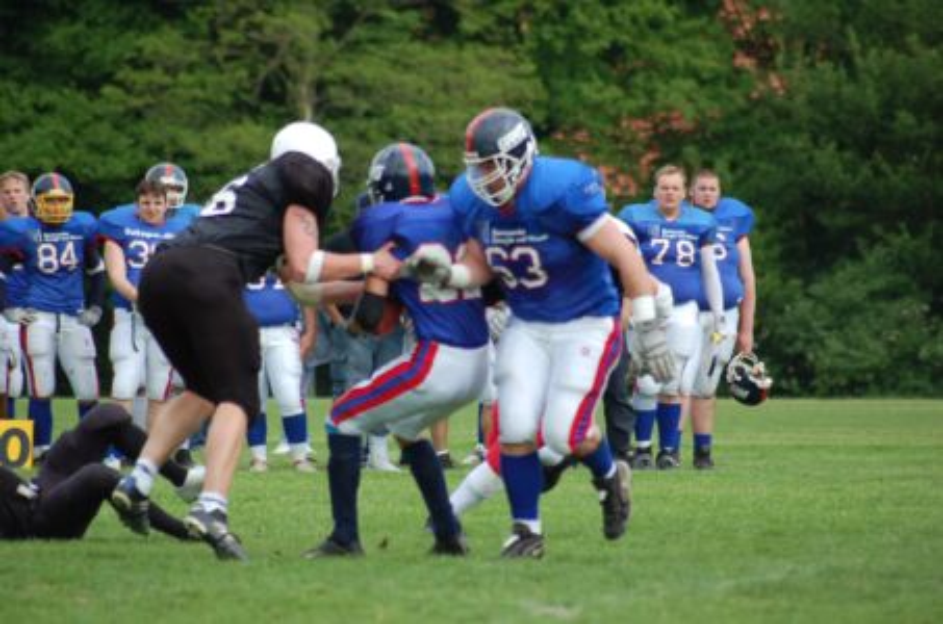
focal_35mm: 330
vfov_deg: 4.1
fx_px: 8626
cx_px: 472
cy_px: 312
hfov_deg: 6.3
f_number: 5.3
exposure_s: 1/800
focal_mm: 220
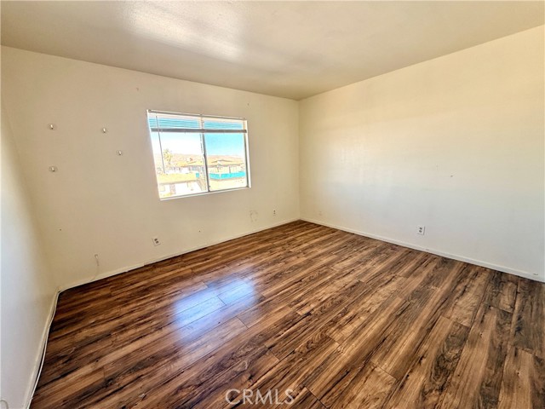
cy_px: 204
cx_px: 272
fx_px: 220
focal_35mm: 14
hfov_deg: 102.1
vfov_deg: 85.7
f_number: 2.2
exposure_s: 1/109
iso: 64
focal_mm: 2.22
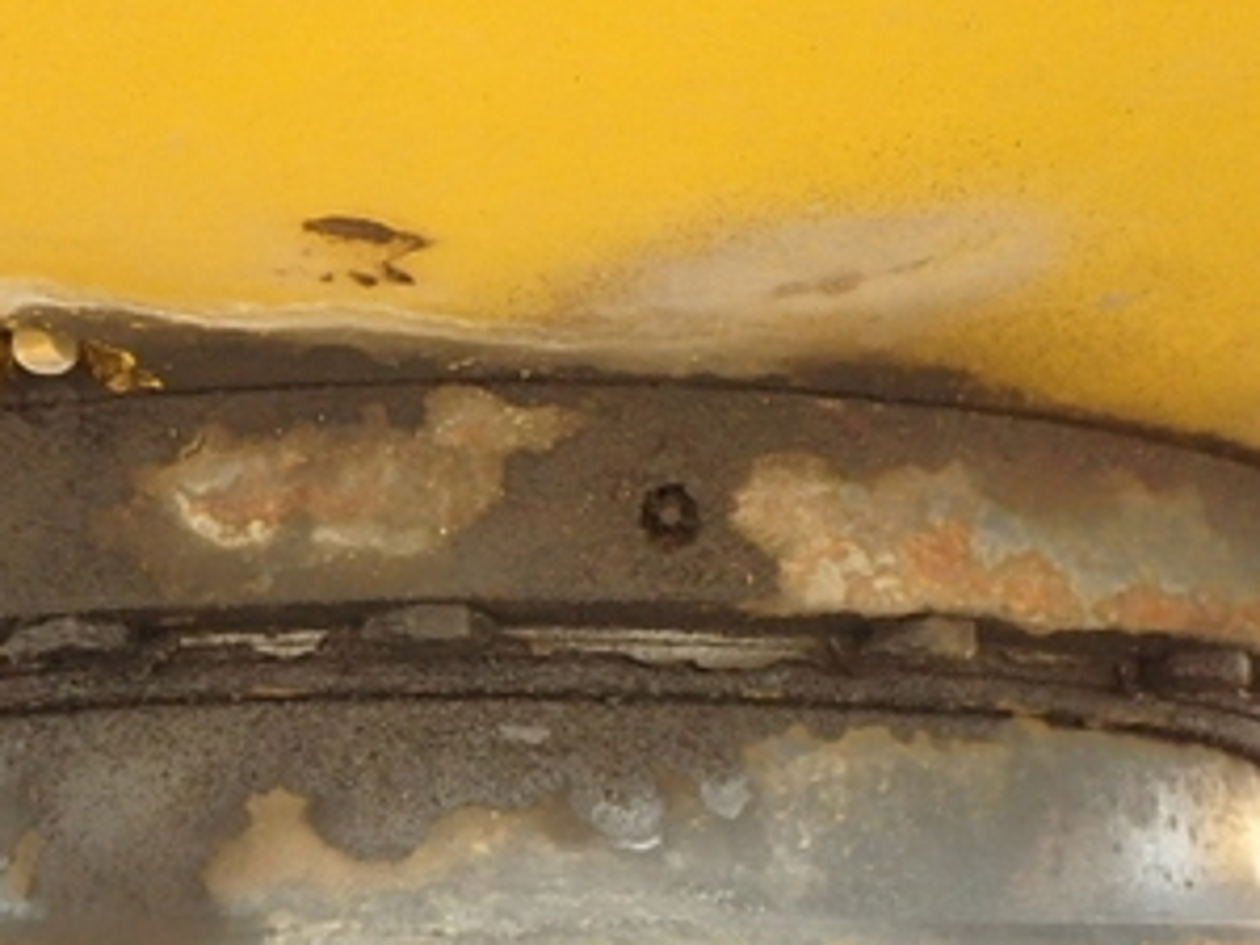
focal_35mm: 40
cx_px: 475
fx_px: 1456
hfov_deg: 46.4
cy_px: 689
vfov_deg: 35.3
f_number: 4.1
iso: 800
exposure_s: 1/30
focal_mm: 4.5
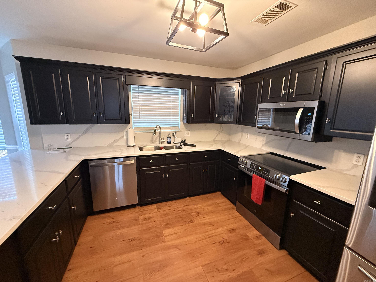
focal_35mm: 14
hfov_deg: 102.1
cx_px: 188
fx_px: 152
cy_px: 141
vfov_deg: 85.7
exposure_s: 1/60
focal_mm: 2.22
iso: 800
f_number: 2.2
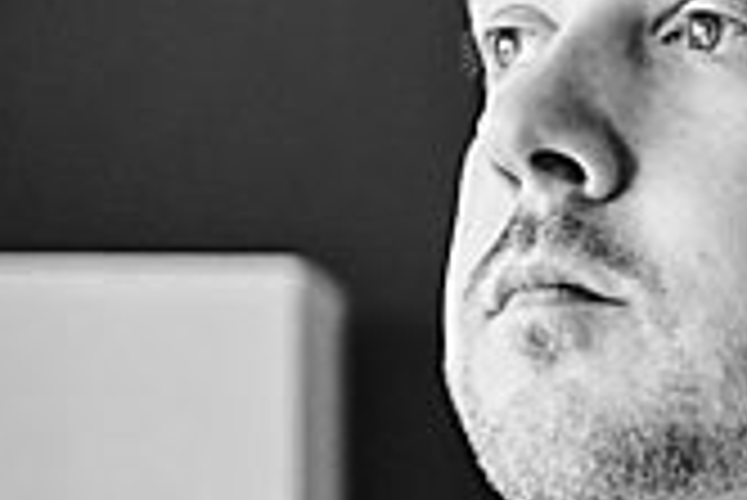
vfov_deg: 6.9
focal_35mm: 198
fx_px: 4112
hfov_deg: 9.9
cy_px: 475
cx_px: 1282
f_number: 1.8
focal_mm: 35
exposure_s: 1/400
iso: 250
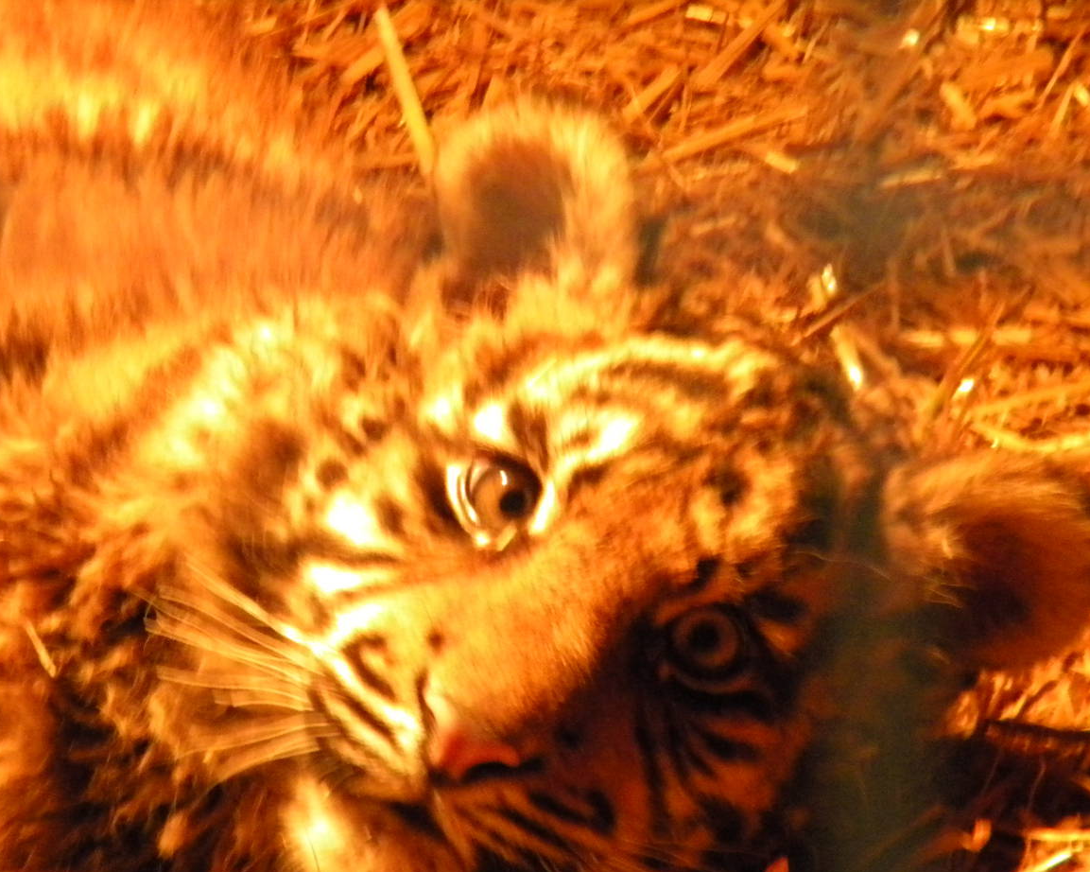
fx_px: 18095
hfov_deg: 3.5
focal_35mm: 561
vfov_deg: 2.8
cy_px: 530
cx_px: 517
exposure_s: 1/34.3
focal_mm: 75
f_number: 5.4
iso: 800
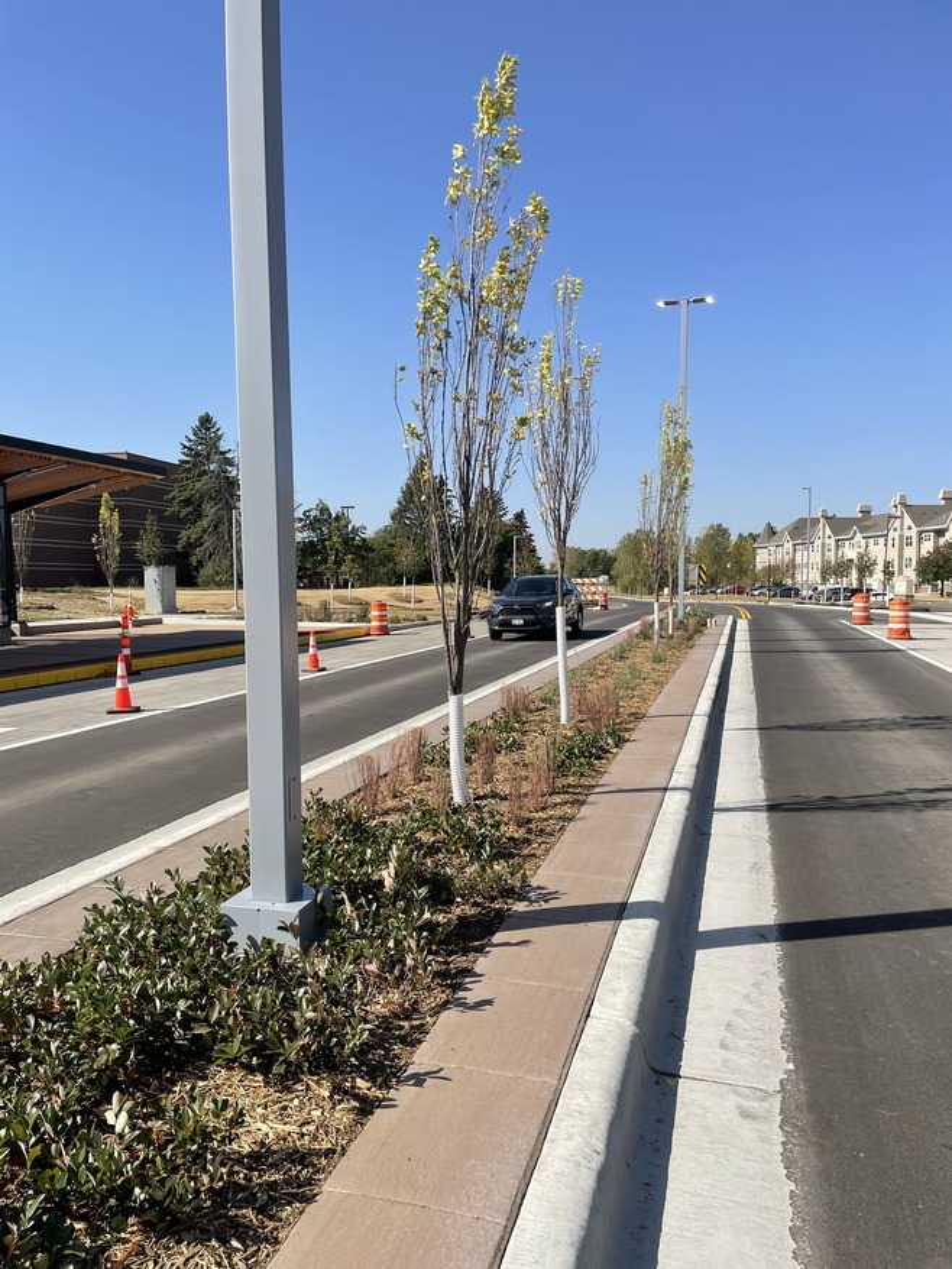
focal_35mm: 26
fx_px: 953
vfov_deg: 67.3
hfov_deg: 53.1
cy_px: 634
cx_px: 476
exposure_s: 1/4000
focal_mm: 4.2
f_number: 1.6
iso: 32
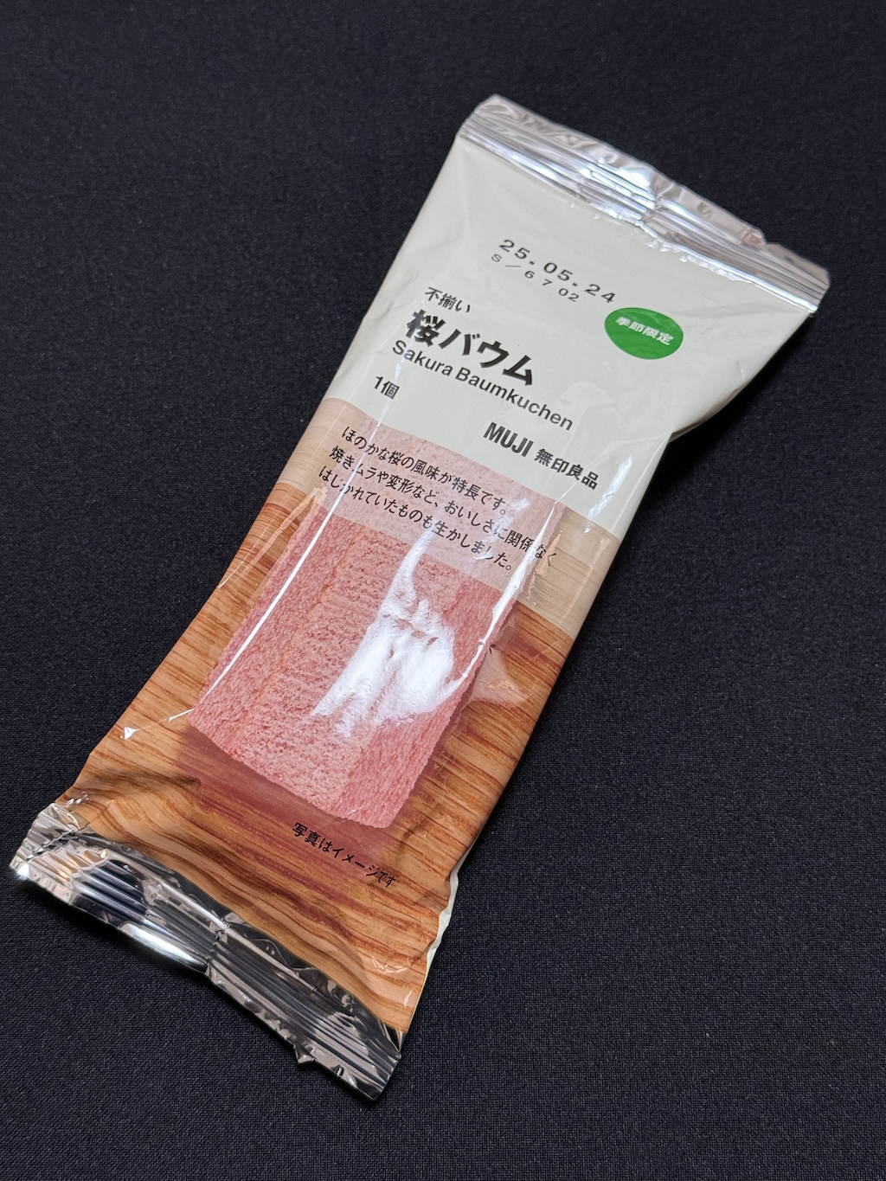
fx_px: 1638
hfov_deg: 30.3
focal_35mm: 48
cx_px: 443
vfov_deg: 39.7
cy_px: 590
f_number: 1.78
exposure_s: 1/57
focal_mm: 6.76
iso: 125
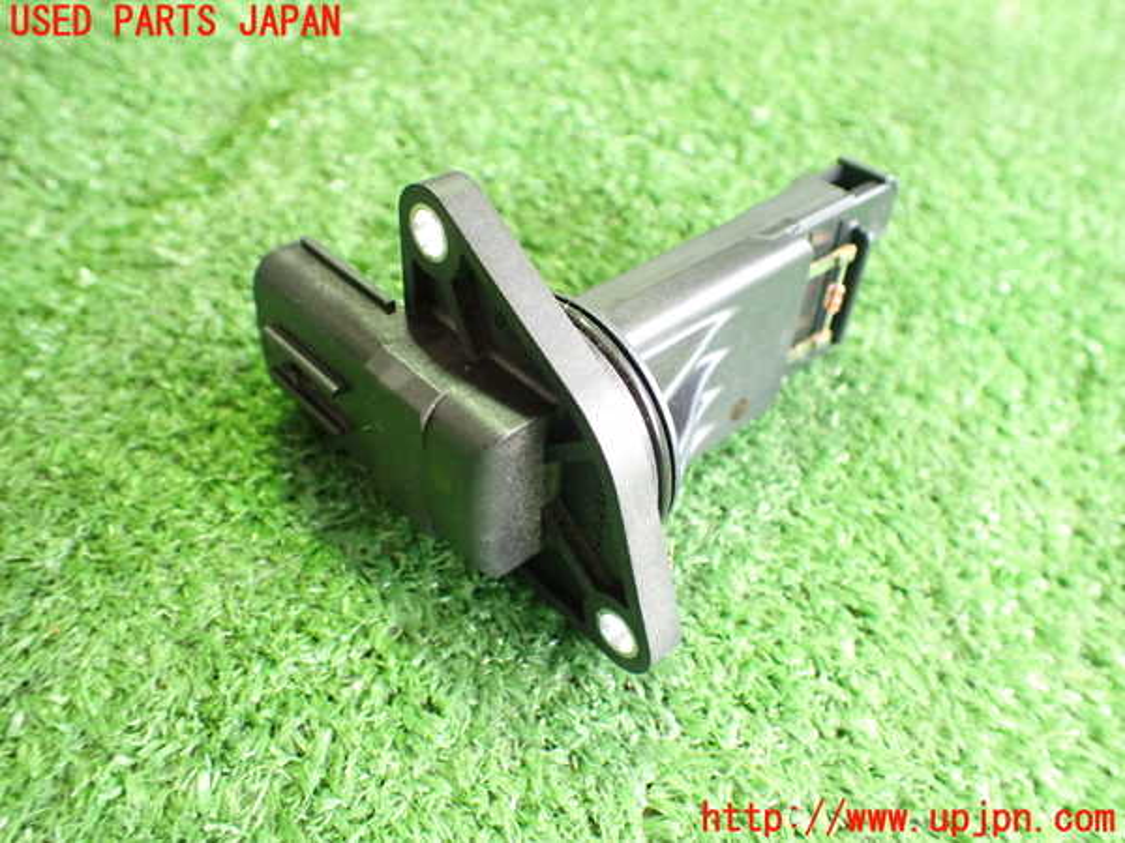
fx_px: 975
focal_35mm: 30
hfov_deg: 60.0
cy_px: 422
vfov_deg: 46.8
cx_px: 562
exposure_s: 1/30
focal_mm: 5.4
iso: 800
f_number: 2.3
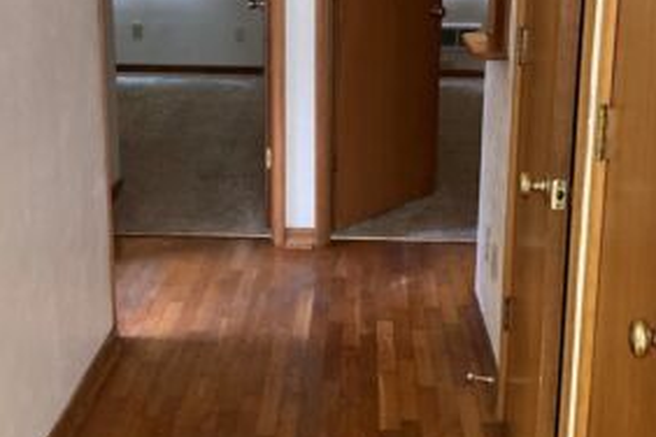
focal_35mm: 55
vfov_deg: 24.4
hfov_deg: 36.2
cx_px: 349
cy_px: 122
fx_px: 1002
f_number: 1.8
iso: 320
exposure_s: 1/40
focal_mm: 3.99
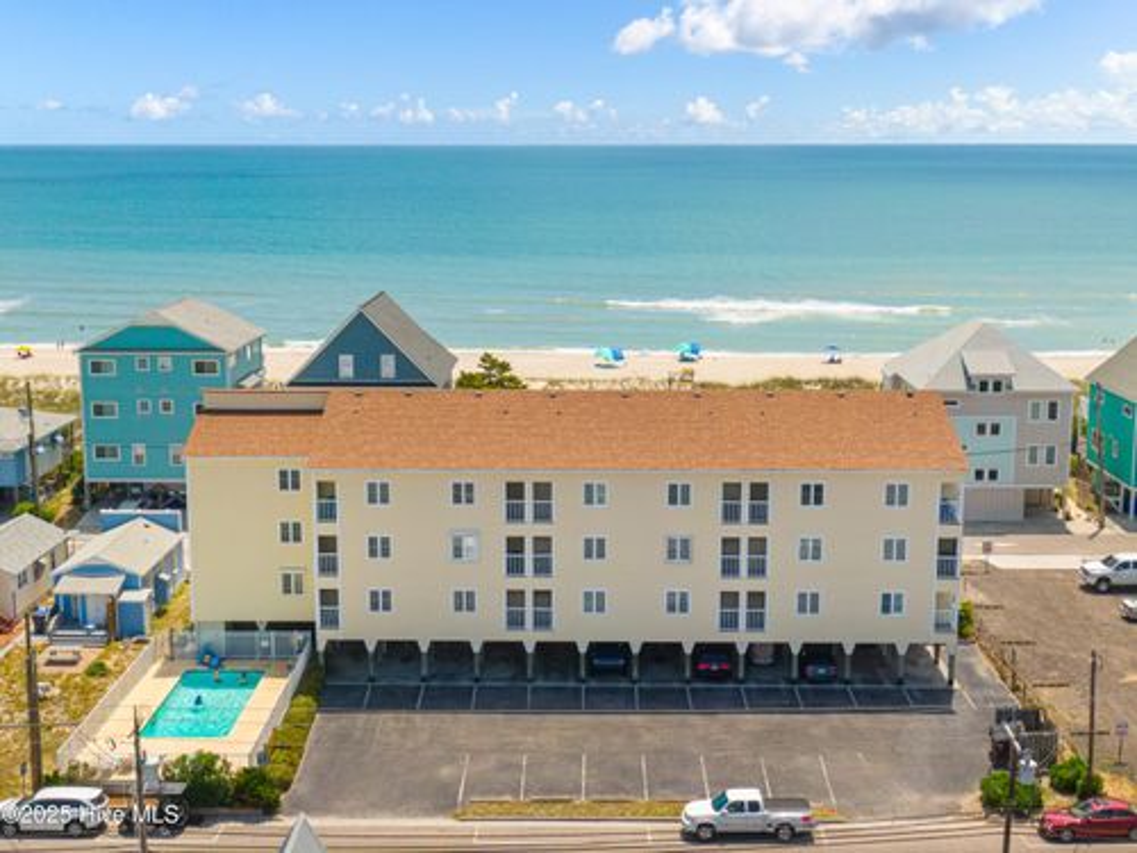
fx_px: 1577
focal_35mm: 48
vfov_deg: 30.3
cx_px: 568
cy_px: 426
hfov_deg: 39.7
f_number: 3.8
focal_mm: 8.6
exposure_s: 1/500
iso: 100
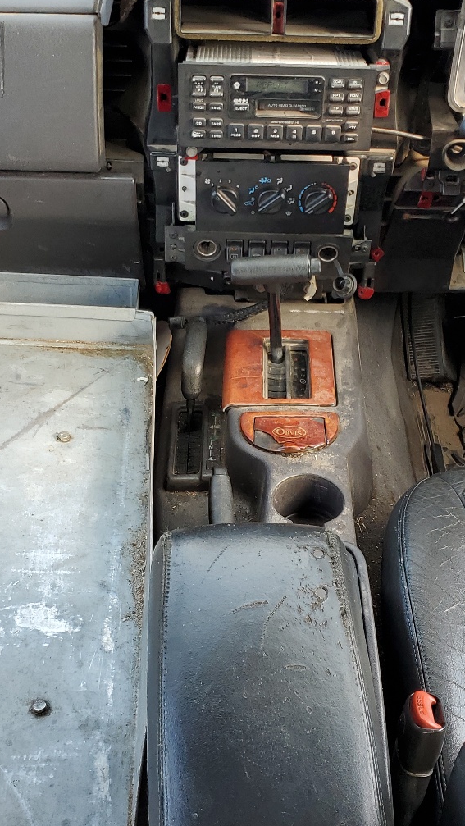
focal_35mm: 45
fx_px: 986
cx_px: 229
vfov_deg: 45.5
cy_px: 402
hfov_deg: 26.5
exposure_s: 1/161
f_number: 1.5
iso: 50
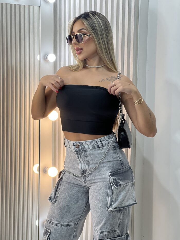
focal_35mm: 77
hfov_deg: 19.1
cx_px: 90
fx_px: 534
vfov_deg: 25.3
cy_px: 120
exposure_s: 1/120
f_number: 2.8
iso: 80
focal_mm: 9
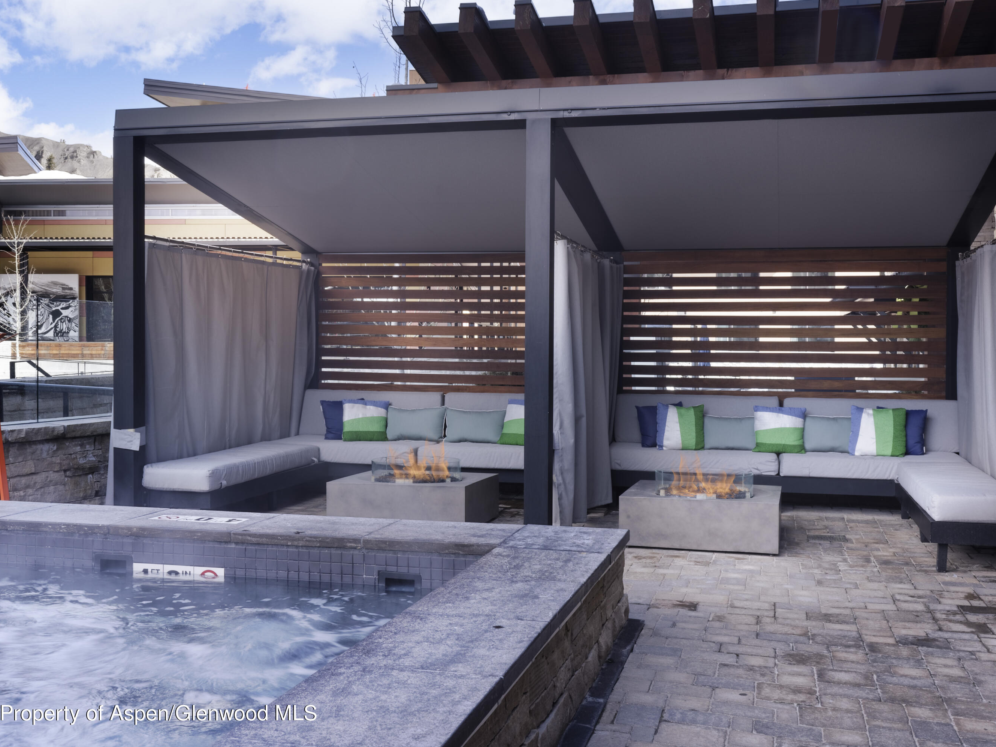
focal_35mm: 38
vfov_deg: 37.7
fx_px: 1093
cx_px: 492
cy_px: 372
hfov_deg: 49.0
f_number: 22
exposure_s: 1/25
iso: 50
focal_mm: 35
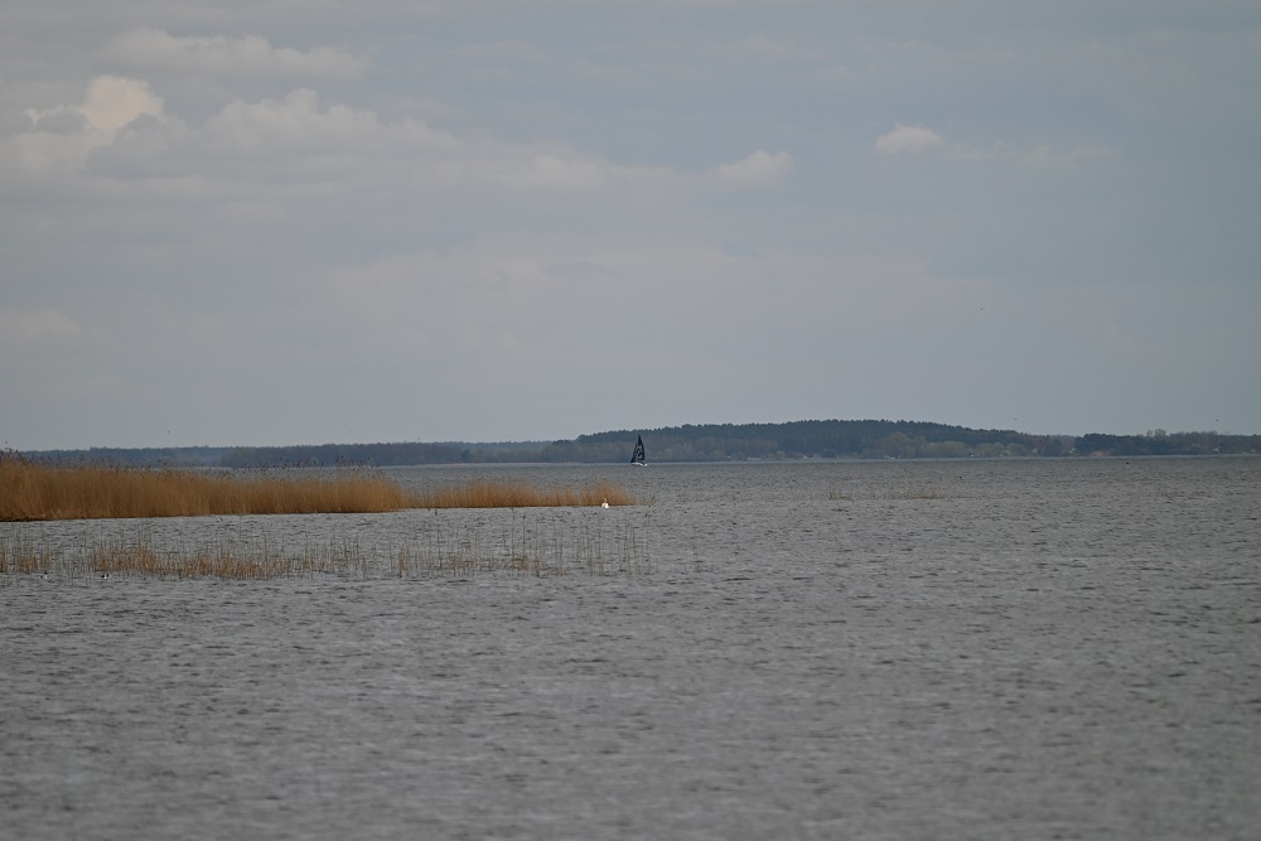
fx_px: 10509
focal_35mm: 300
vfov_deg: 4.6
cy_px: 420
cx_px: 630
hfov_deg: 6.9
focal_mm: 300
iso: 160
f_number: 5.6
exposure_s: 1/1000
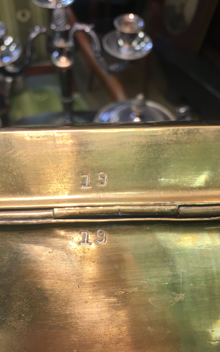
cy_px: 193
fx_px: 336
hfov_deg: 36.2
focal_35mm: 35
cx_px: 98
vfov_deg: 55.2
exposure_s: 1/33
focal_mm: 4.15
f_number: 2.2
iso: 32
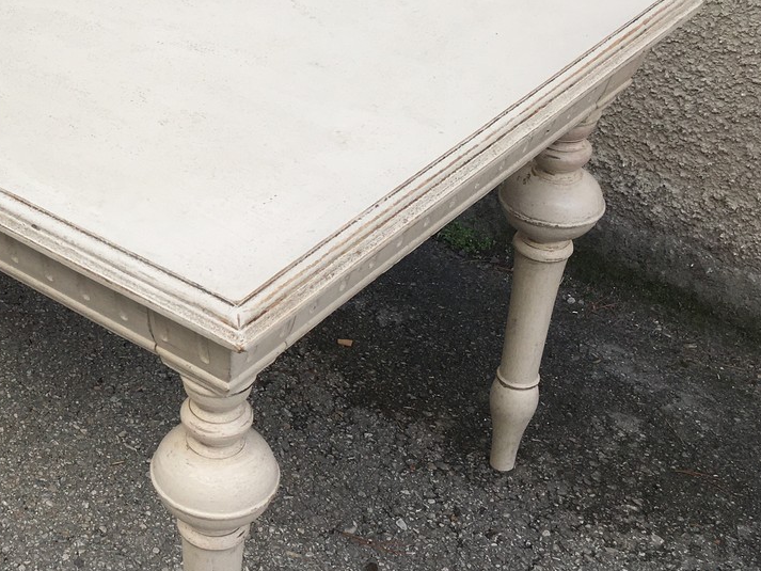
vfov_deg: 24.0
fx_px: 1341
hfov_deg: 29.7
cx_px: 16
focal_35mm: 61
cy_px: 223
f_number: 2.2
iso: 25
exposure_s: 1/458
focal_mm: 4.15
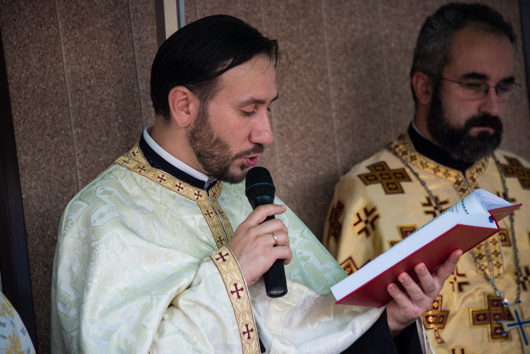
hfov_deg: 9.8
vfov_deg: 6.5
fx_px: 3093
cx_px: 265
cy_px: 177
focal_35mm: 210
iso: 1600
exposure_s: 1/60
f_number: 5.6
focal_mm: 210
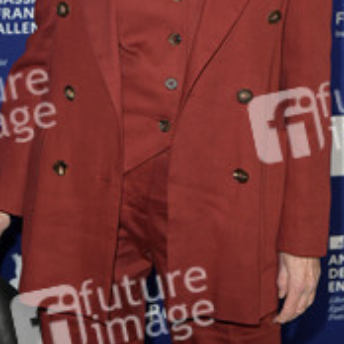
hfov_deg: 15.4
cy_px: 18
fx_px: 1270
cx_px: 170
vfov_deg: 15.2
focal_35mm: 113
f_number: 5.6
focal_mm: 58
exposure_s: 1/200
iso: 2000
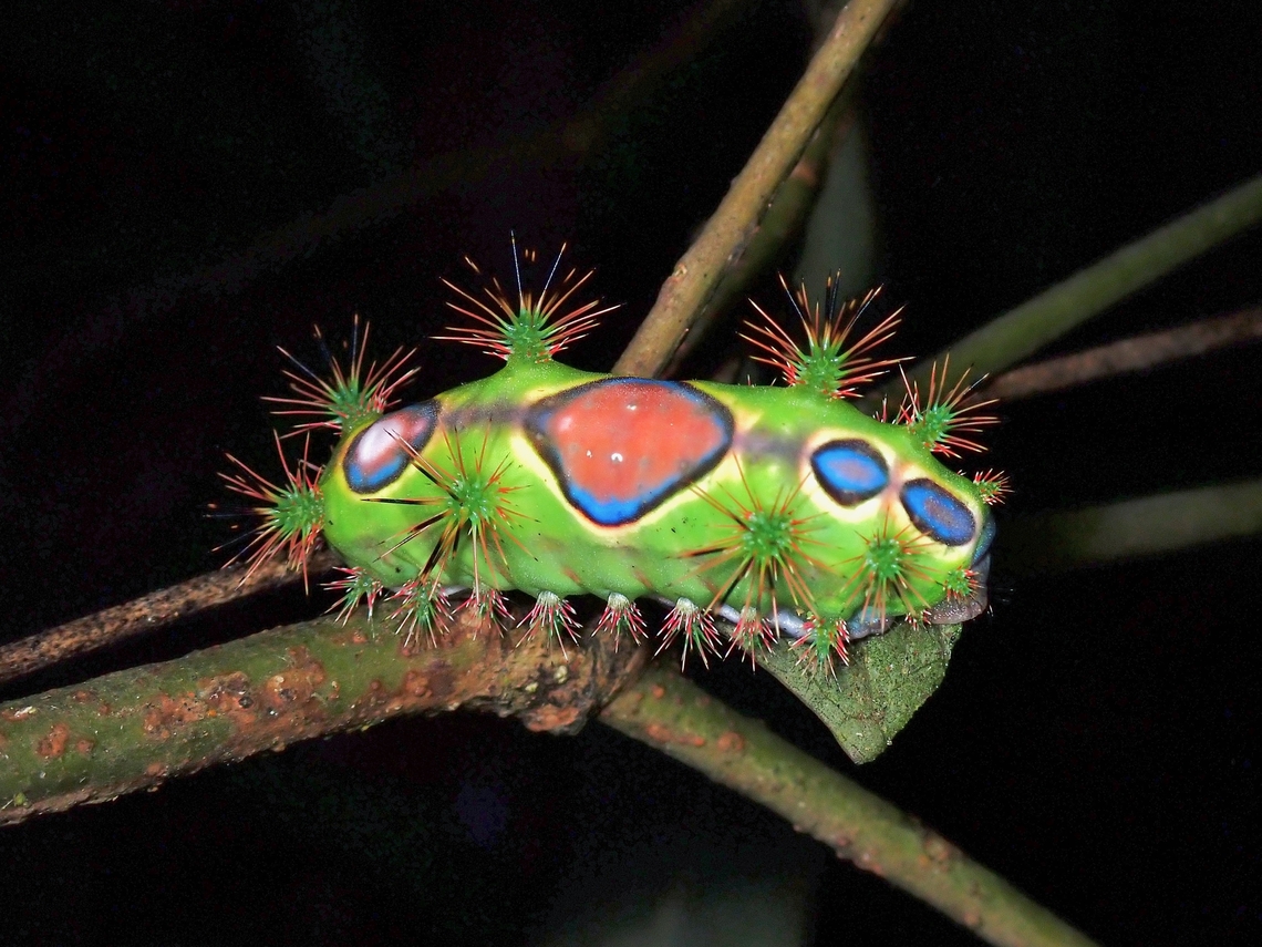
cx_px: 631
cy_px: 474
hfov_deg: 19.6
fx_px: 3646
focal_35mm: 100
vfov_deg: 14.8
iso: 200
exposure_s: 1/200
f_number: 6.3
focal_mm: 18
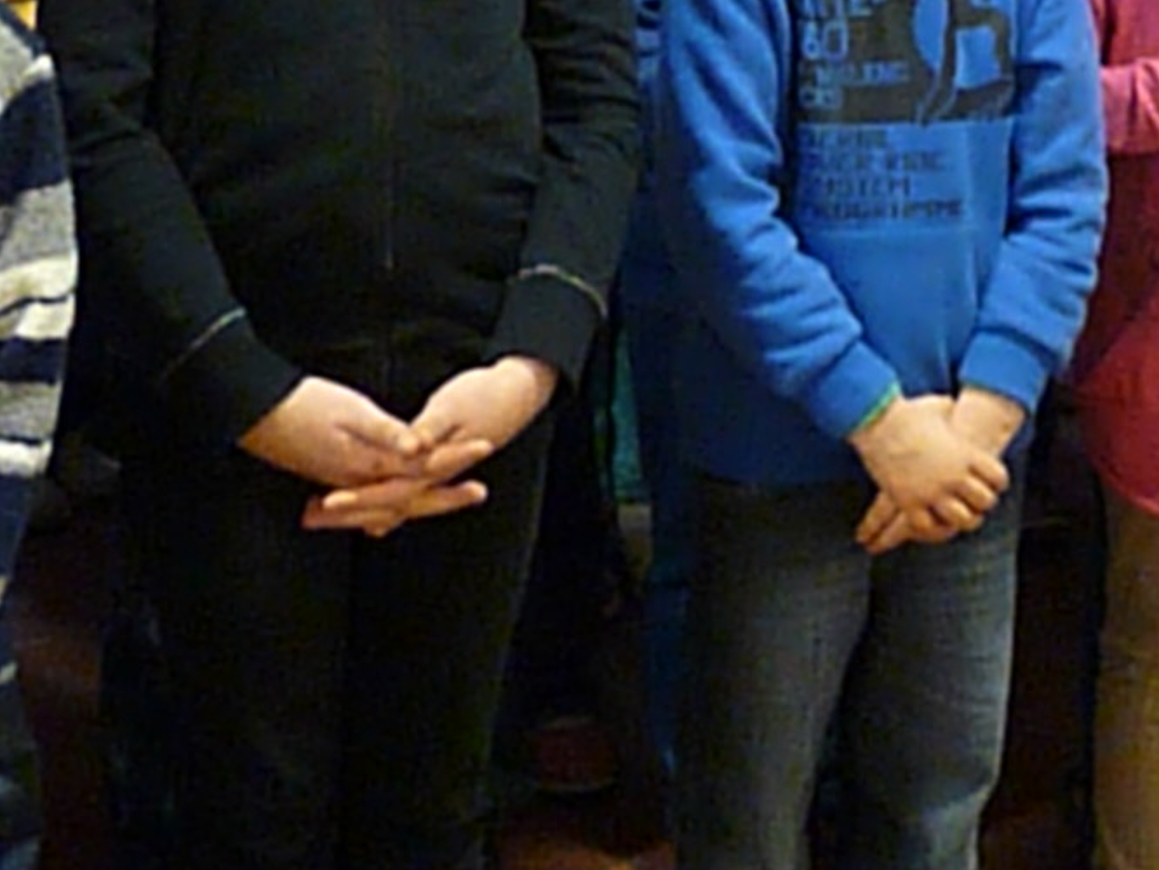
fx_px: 2780
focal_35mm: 83
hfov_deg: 23.2
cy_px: 92
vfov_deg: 17.5
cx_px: 933
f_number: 2.8
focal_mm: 4.8
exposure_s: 1/20
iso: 1600
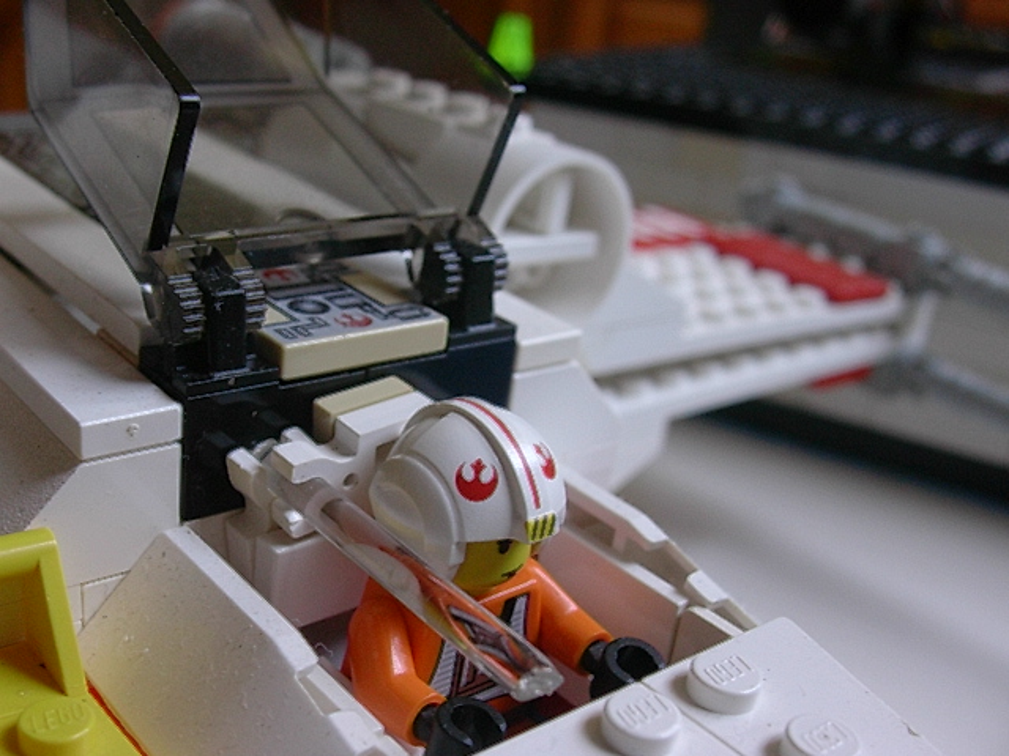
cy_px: 378
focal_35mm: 45
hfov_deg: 42.1
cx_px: 504
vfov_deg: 32.2
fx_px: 1312
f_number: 2.9
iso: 70
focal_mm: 6.7
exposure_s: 1/45.2
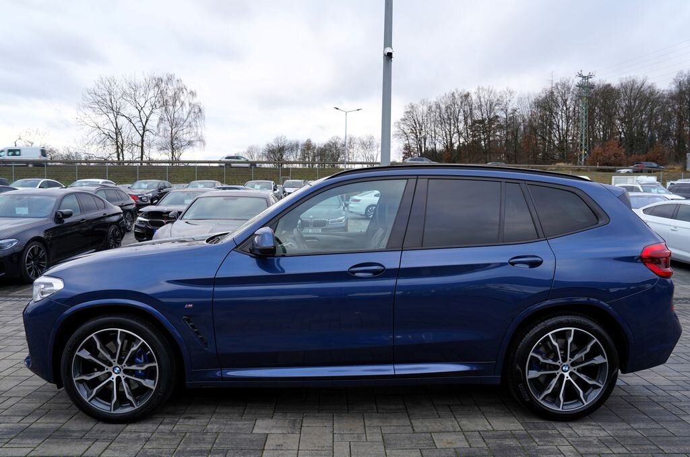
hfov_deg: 73.9
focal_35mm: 24
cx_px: 345
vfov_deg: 52.9
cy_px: 228
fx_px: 459
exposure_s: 1/100
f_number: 5
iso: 100
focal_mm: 24
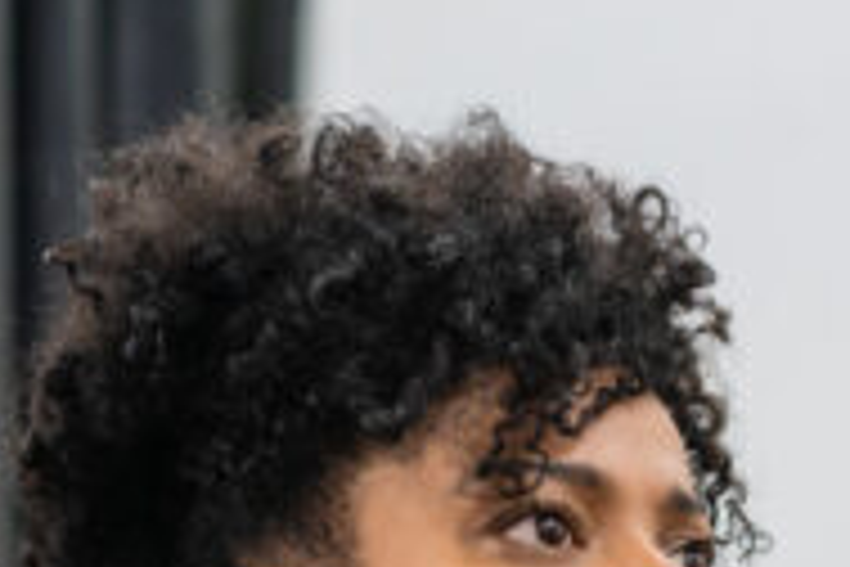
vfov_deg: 7.0
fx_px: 4486
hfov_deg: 10.8
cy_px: 1123
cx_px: 715
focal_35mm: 190
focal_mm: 35
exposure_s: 1/80
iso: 100
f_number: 2
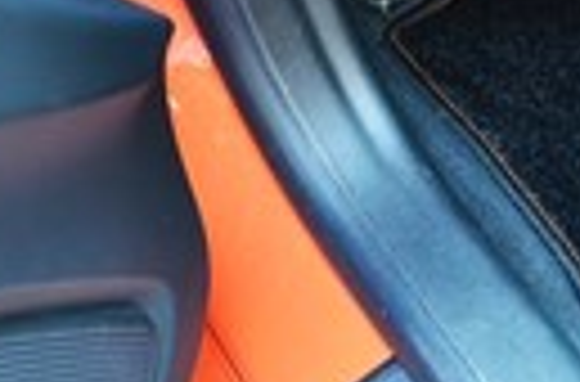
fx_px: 1573
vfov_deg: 13.8
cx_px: 805
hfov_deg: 19.0
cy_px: 121
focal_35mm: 98
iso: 400
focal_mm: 20
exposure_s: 1/20
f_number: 8
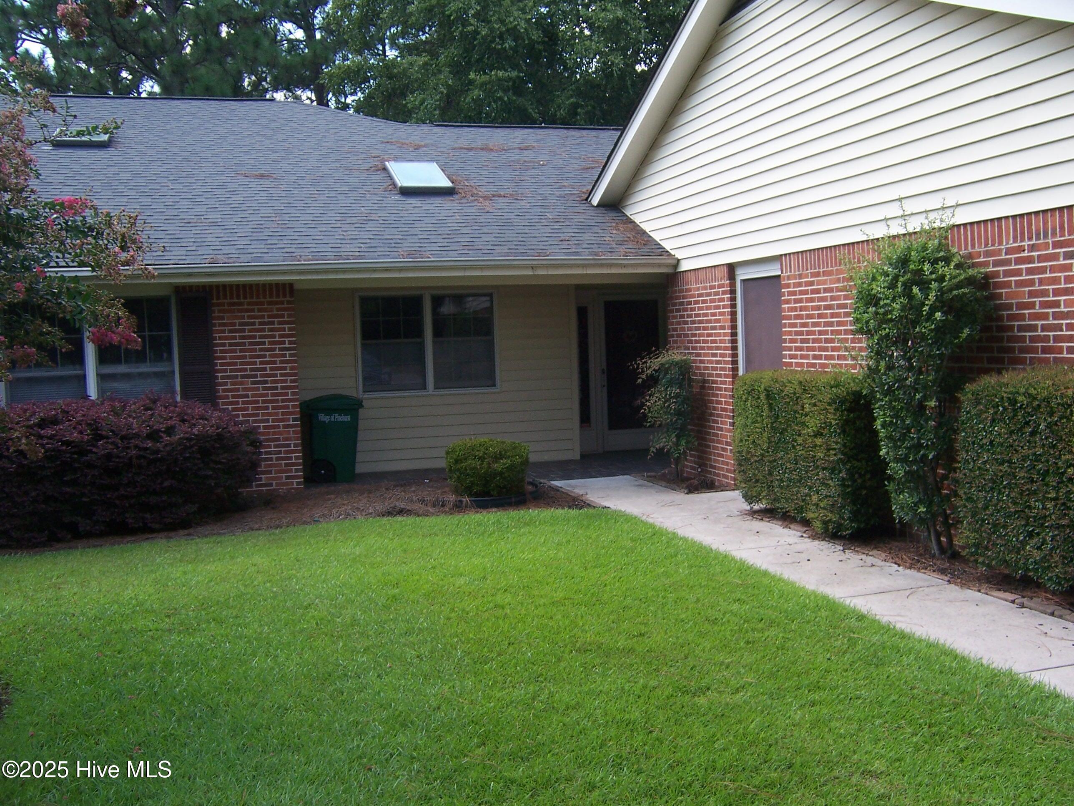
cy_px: 403
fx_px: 1024
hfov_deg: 55.4
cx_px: 537
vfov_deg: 42.9
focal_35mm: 33
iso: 80
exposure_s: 1/180
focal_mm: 5.5
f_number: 3.4
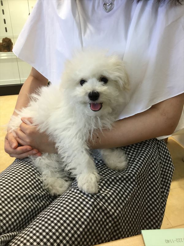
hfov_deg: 45.4
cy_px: 123
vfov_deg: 58.4
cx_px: 92
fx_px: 220
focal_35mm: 31
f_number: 2.4
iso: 25
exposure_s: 1/40
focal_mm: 3.3
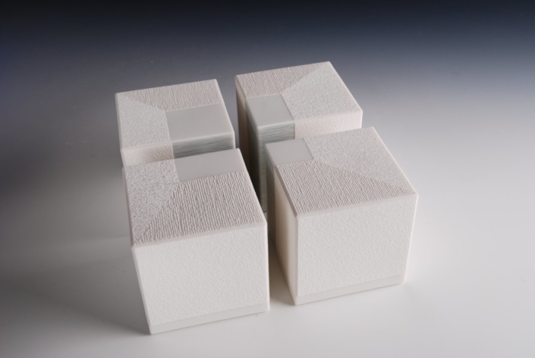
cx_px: 268
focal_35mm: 48
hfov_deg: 41.1
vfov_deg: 28.2
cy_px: 179
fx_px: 714
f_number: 11
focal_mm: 32
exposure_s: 1/60
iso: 100
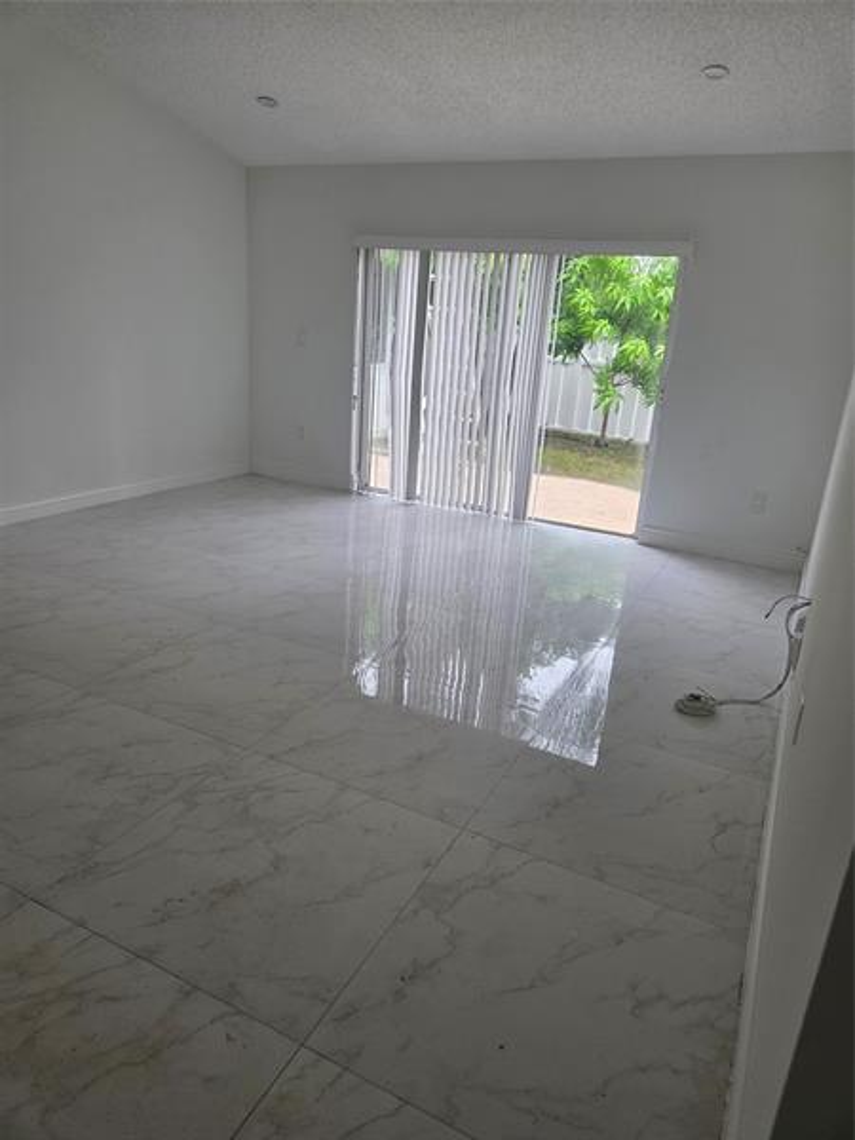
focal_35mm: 23
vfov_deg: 73.9
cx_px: 428
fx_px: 757
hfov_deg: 58.9
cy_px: 570
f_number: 1.8
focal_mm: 5.4
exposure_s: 1/120
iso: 200
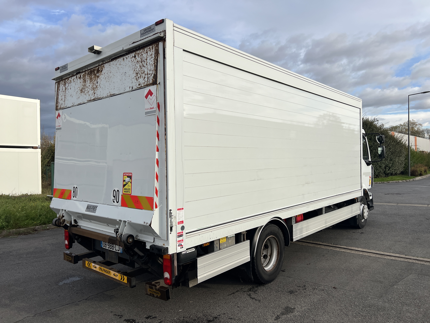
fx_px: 323
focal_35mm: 26
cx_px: 215
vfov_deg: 53.1
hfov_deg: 67.3
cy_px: 162
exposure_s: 1/3077
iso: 50
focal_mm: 5.7
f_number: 1.5
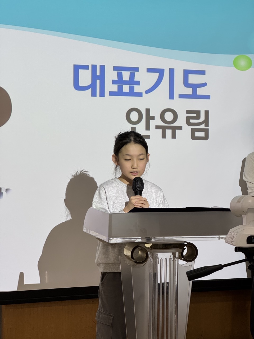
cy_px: 170
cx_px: 127
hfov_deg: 19.1
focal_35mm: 77
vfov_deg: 25.3
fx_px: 753
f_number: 2.8
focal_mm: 9
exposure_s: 1/120
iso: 125
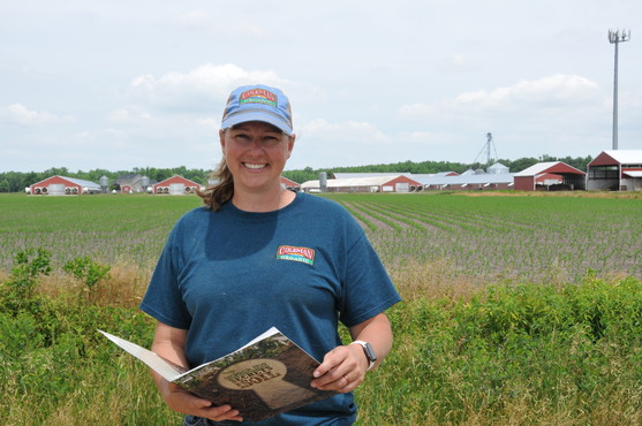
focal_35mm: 51
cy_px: 213
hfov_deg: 38.9
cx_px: 321
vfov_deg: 26.4
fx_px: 908
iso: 500
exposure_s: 1/500
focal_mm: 34
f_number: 11
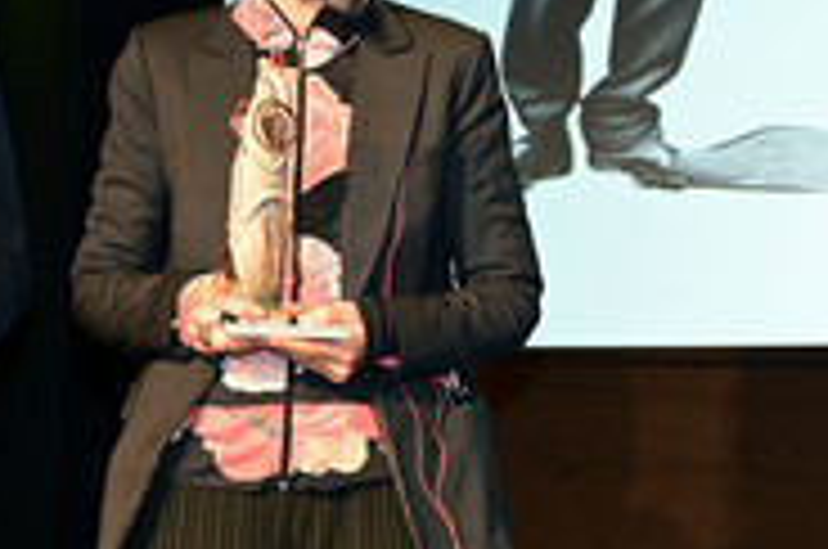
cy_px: 230
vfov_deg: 10.5
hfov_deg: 15.6
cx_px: 52
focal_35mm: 130
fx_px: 2985
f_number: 4.5
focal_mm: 53
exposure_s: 1/200
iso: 4000
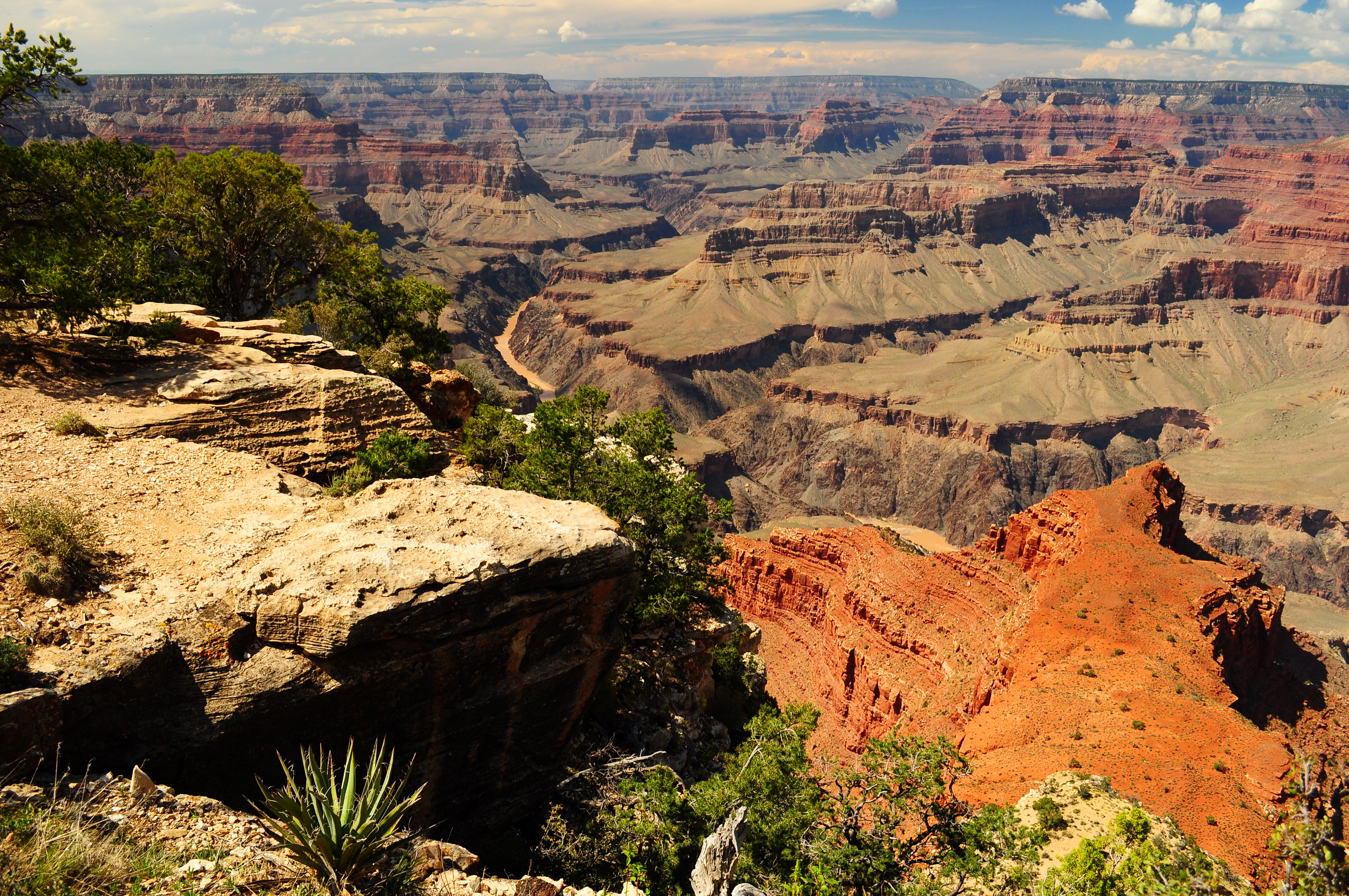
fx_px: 1123
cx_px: 674
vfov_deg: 43.5
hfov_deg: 62.0
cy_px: 448
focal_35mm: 30
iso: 200
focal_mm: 20
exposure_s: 1/200
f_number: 7.1
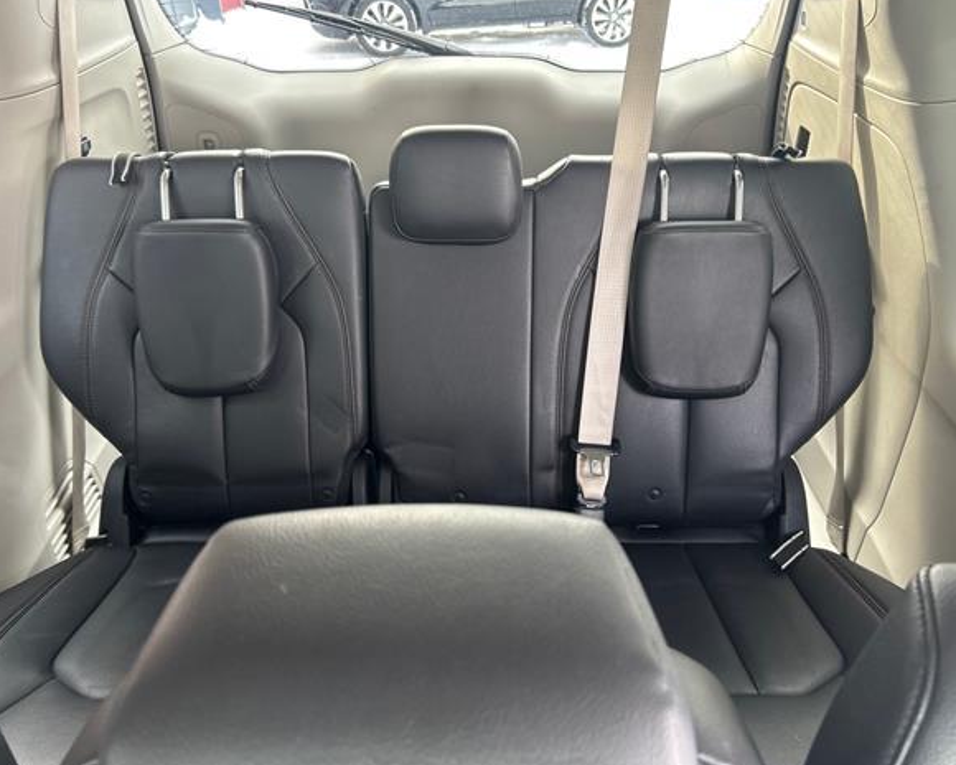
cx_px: 494
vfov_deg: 51.5
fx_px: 792
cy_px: 381
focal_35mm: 28
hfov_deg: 62.2
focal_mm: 5.7
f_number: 1.5
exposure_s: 1/60
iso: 125
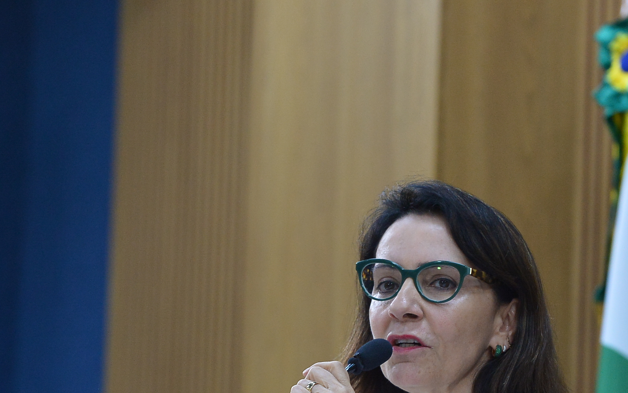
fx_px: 3303
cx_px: 308
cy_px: 309
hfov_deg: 10.9
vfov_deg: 6.8
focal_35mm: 193
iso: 4000
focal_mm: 120
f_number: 3.5
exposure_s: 1/250
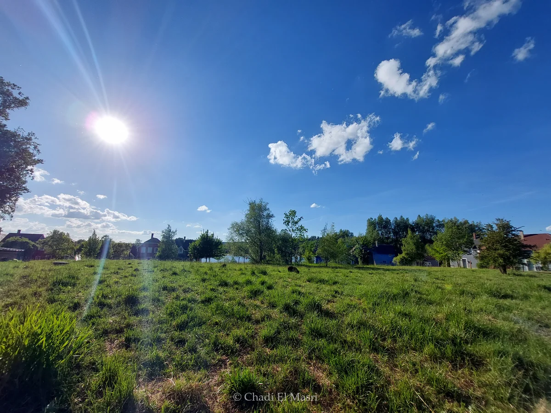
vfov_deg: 89.9
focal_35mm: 13
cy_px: 206
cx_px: 276
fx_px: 207
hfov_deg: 106.2
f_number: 2.2
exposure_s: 1/3046
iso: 50
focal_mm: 1.74
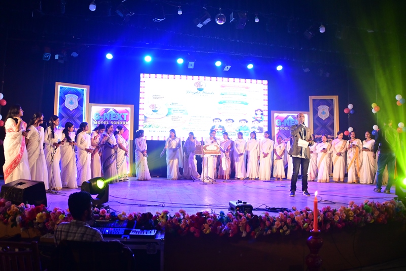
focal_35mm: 46
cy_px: 136
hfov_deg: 43.0
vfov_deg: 29.4
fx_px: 516
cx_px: 203
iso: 1250
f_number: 5
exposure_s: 1/100
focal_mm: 30.5
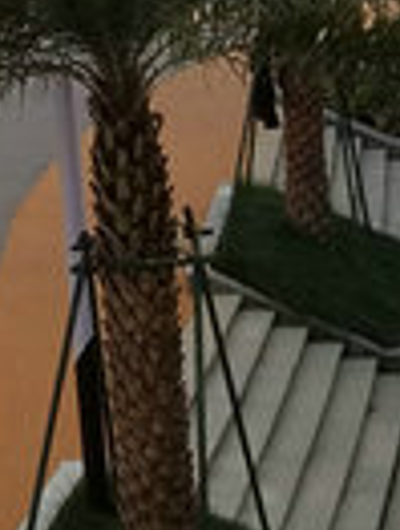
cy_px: 18
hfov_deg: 9.5
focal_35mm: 145
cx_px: -424
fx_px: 2223
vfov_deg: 13.4
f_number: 1.7
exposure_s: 1/1437
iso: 50
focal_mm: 4.2
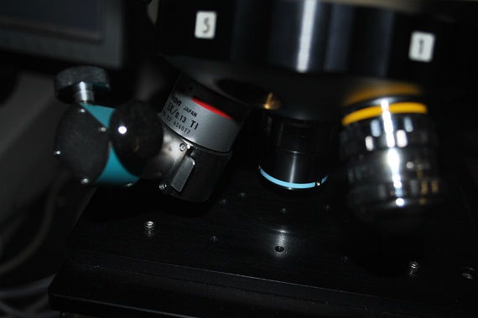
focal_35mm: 49
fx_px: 651
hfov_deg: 40.3
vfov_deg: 27.5
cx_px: 237
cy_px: 160
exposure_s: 1/125
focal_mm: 32
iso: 100
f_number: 4.8
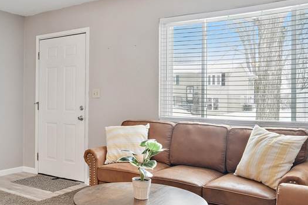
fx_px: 334
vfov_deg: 34.2
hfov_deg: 48.2
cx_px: 89
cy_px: 93
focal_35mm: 39
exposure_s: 1/2
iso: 400
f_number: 10
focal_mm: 16
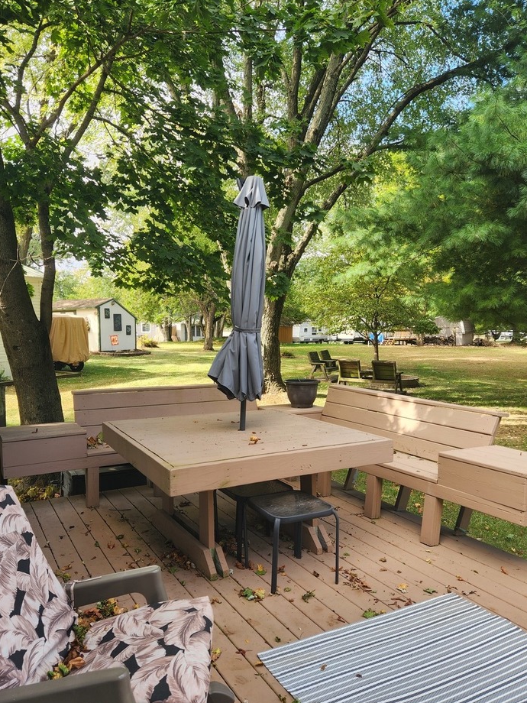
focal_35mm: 27
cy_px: 368
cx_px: 246
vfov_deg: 65.3
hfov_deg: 51.3
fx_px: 548
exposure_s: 1/189
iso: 20
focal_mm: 5.4
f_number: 1.8
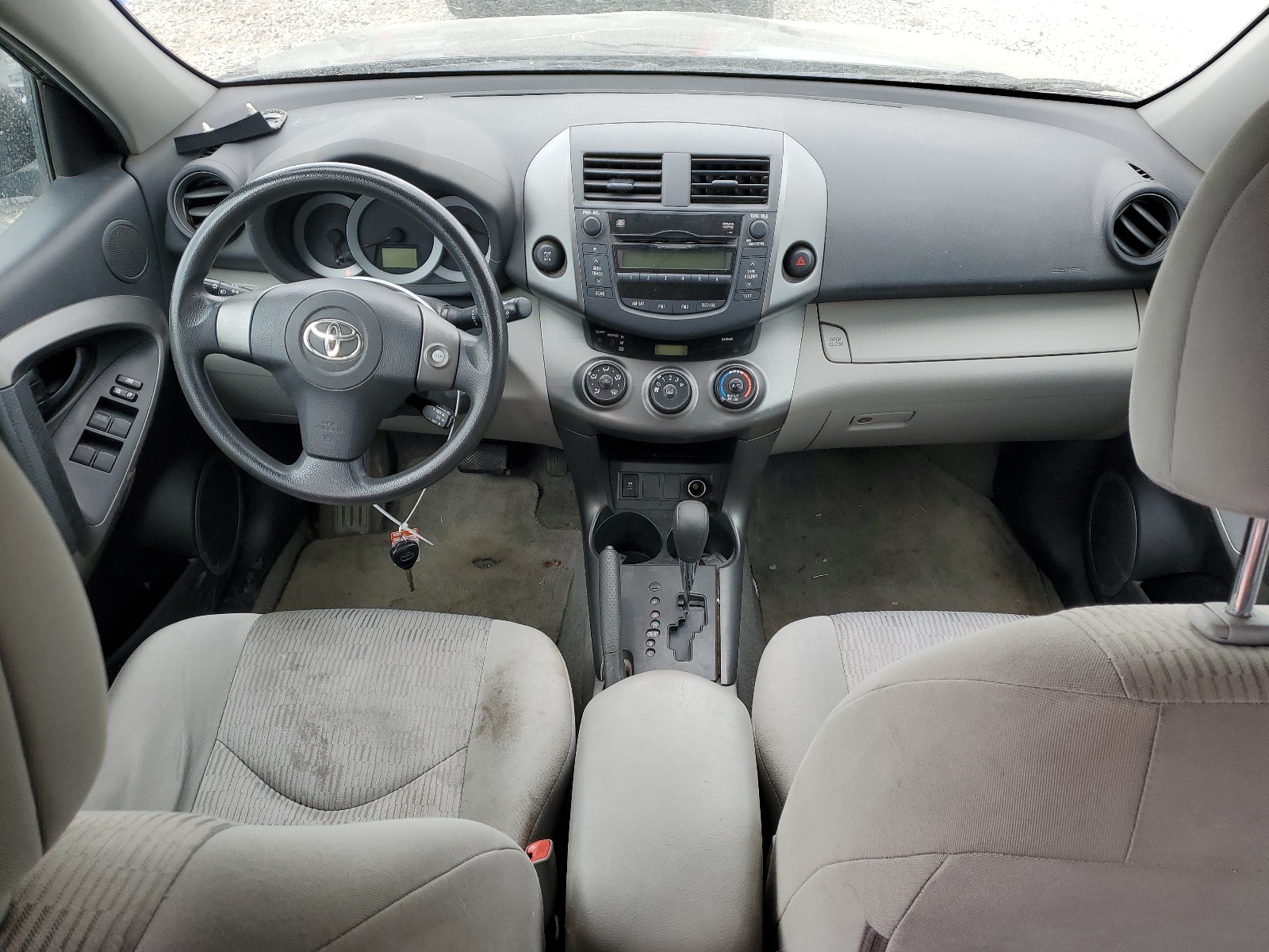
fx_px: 953
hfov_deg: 67.3
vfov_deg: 53.1
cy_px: 476
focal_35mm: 26
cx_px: 634
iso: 50
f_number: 1.5
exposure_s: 1/192
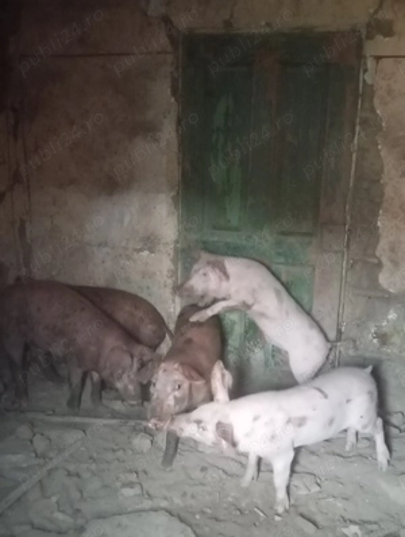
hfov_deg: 38.8
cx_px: 202
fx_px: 575
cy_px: 268
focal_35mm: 37
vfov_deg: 50.1
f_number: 1.8
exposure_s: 1/14.3
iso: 13231
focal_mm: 4.22
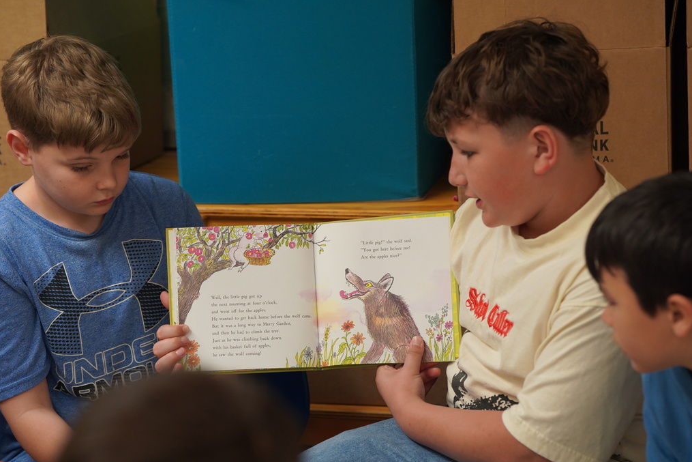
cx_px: 345
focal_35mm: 115
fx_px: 2211
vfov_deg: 11.9
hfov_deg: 17.8
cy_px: 232
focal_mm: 114
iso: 1600
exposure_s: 1/160
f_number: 4
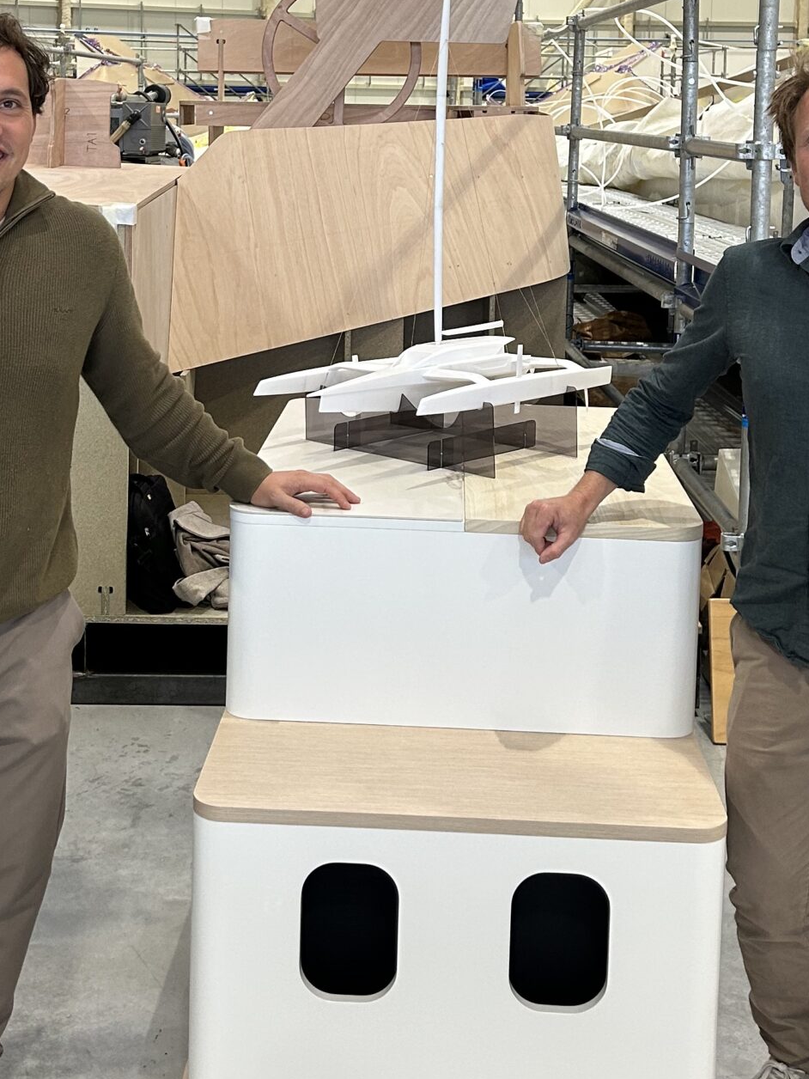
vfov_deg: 35.2
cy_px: 243
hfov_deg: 27.5
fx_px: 1652
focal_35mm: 53
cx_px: 398
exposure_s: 1/121
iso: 125
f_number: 1.5
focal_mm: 5.7
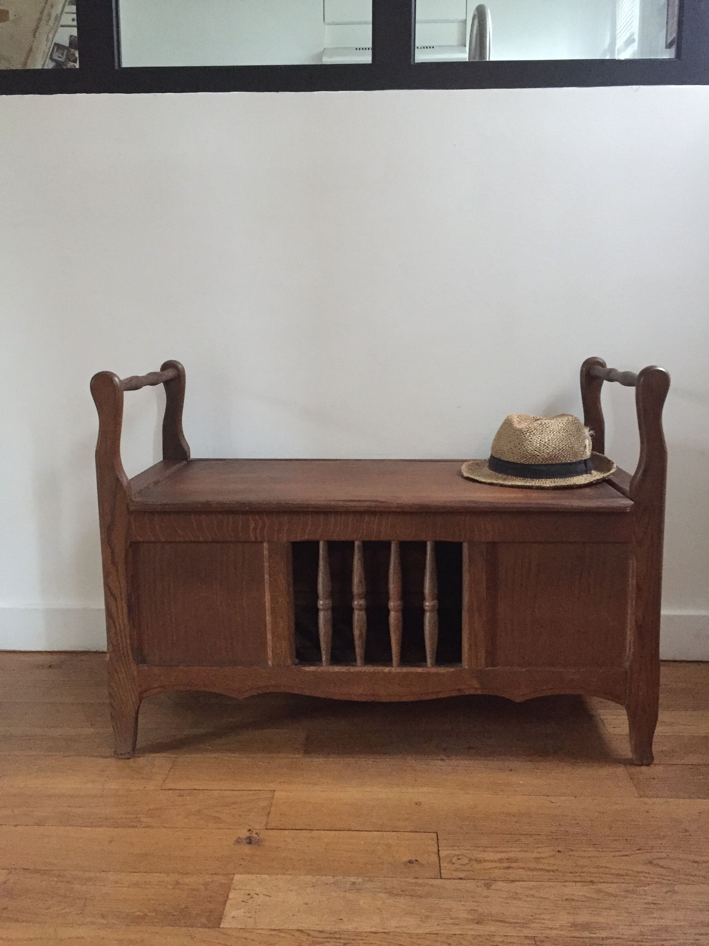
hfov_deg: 48.2
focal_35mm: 29
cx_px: 354
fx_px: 792
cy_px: 473
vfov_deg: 61.7
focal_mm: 4.15
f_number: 2.2
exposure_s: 1/17
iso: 400
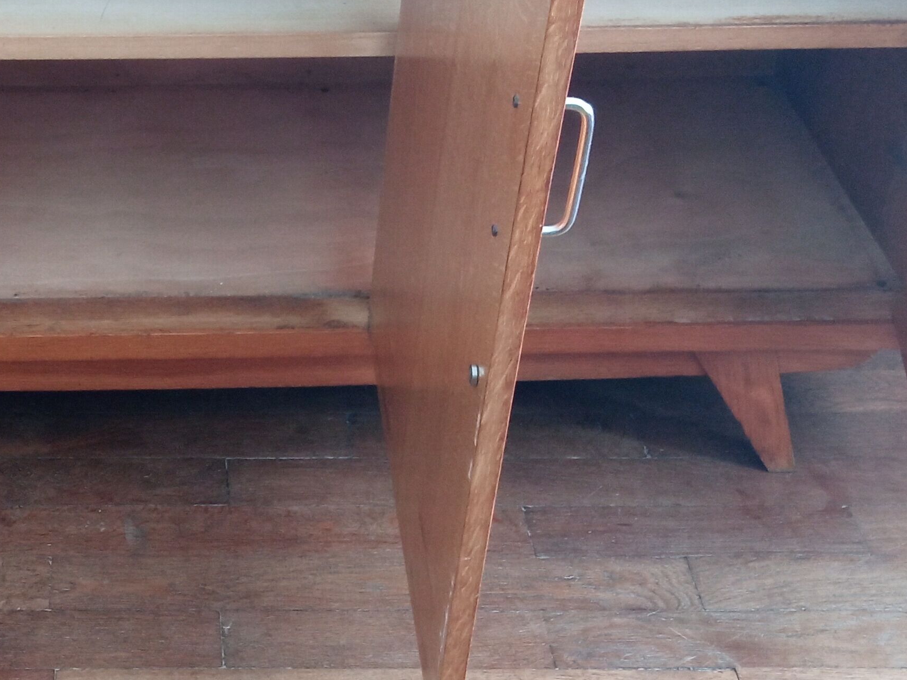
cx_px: 162
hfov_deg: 29.1
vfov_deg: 22.6
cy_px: 360
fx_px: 1703
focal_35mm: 65
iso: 881
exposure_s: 1/25
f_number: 2.2
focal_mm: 3.79
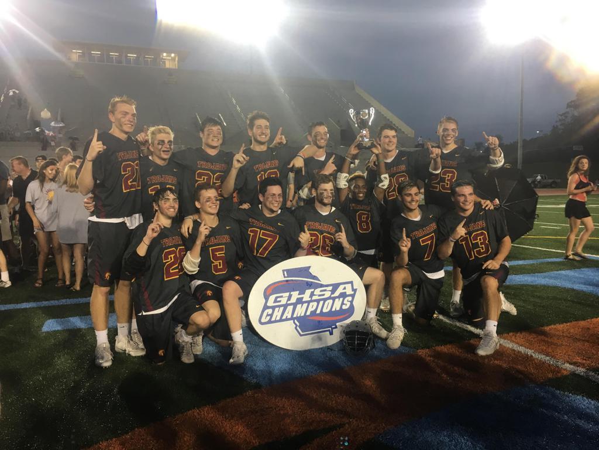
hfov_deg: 61.7
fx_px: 502
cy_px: 225
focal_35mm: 29
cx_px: 300
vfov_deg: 48.2
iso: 32
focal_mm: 4.15
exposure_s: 1/30
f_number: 2.2
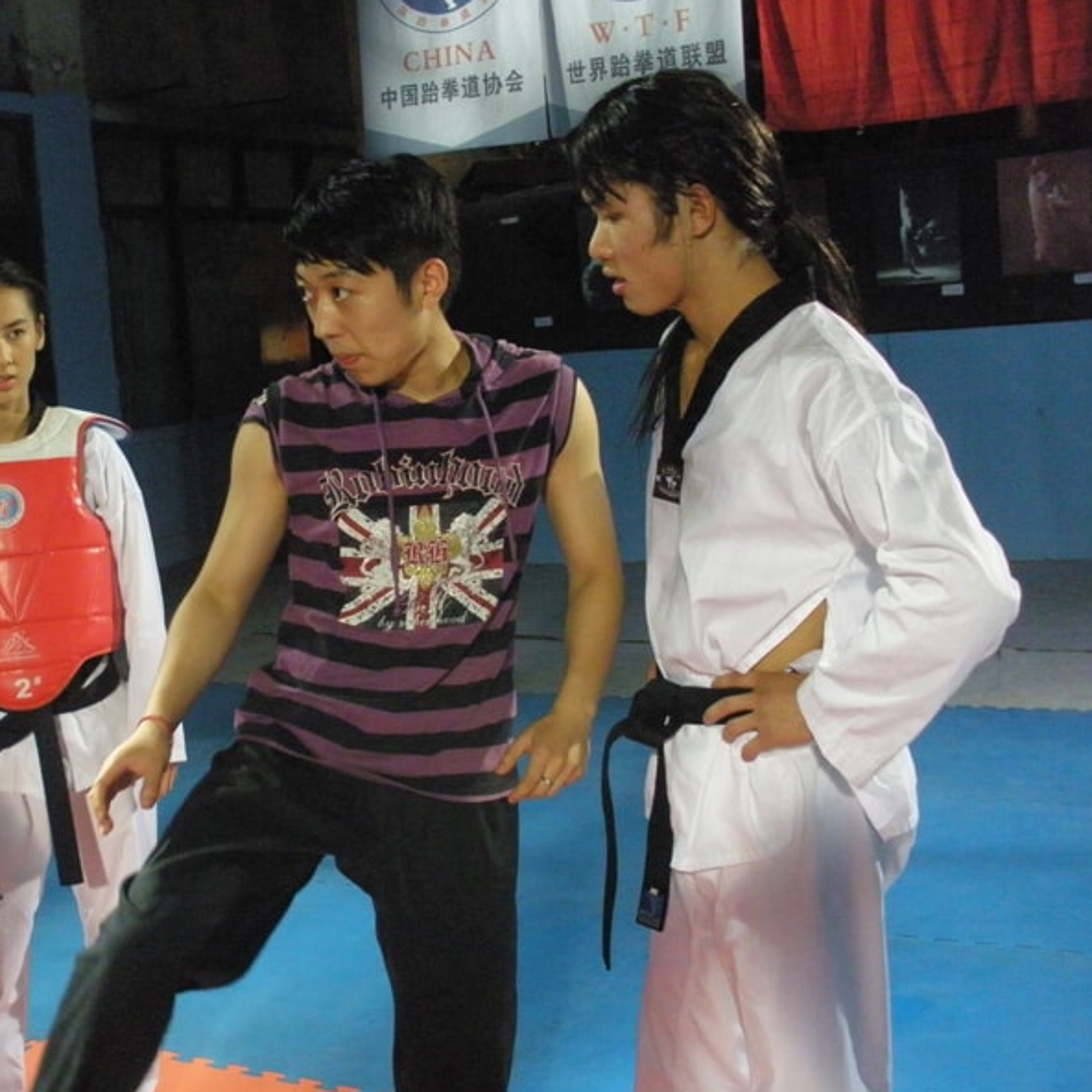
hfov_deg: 38.8
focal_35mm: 43
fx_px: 1535
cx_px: 376
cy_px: 544
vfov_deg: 39.2
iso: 800
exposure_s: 1/125
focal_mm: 6.3
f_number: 3.5
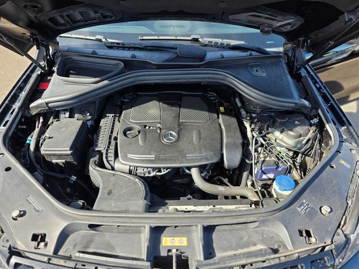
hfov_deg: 73.9
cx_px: 180
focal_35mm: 23
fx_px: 239
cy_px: 134
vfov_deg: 58.9
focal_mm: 6.3
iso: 40
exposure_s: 1/359
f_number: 1.7
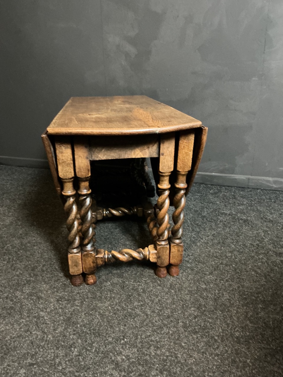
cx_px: 142
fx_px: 316
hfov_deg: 48.2
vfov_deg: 61.7
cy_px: 188
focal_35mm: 29
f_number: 1.8
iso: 500
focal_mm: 3
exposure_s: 1/17
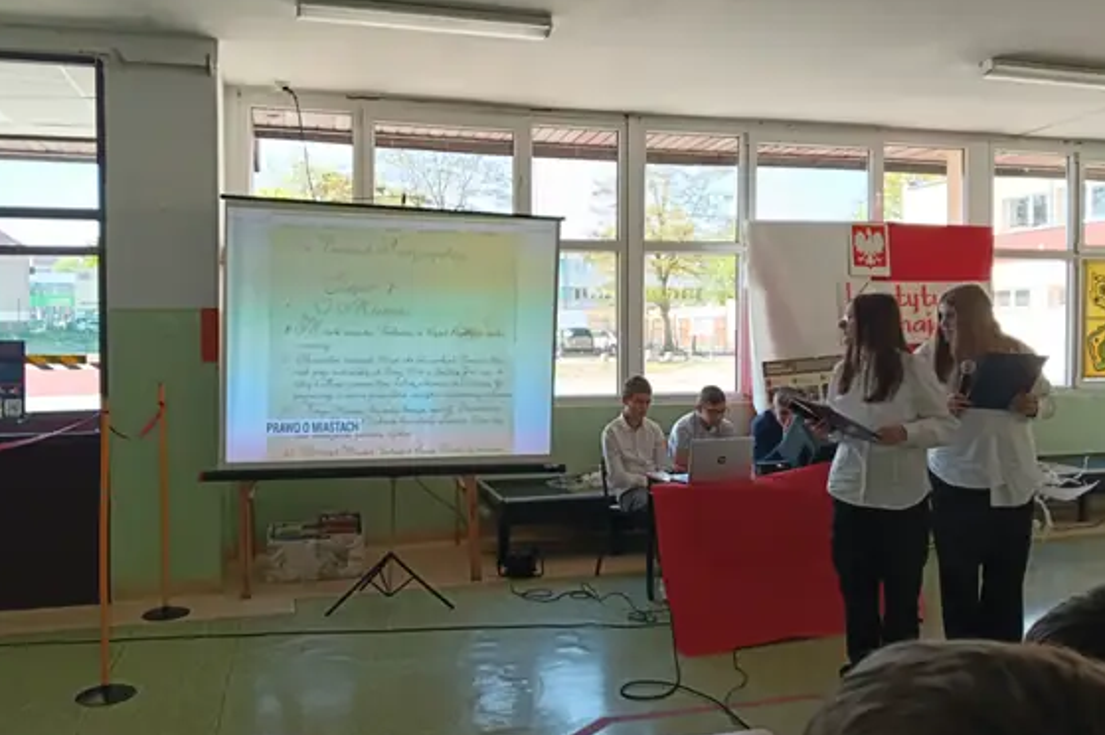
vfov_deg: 44.9
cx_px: 552
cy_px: 348
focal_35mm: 29
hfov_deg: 63.7
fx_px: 890
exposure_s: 1/100
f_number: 1.8
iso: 100
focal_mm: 3.98
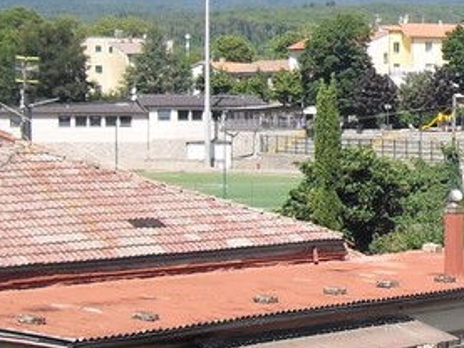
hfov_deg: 14.1
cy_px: 141
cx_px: 638
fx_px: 1784
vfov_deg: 11.2
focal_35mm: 133
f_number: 7.8
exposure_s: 1/250
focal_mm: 6.3
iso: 200
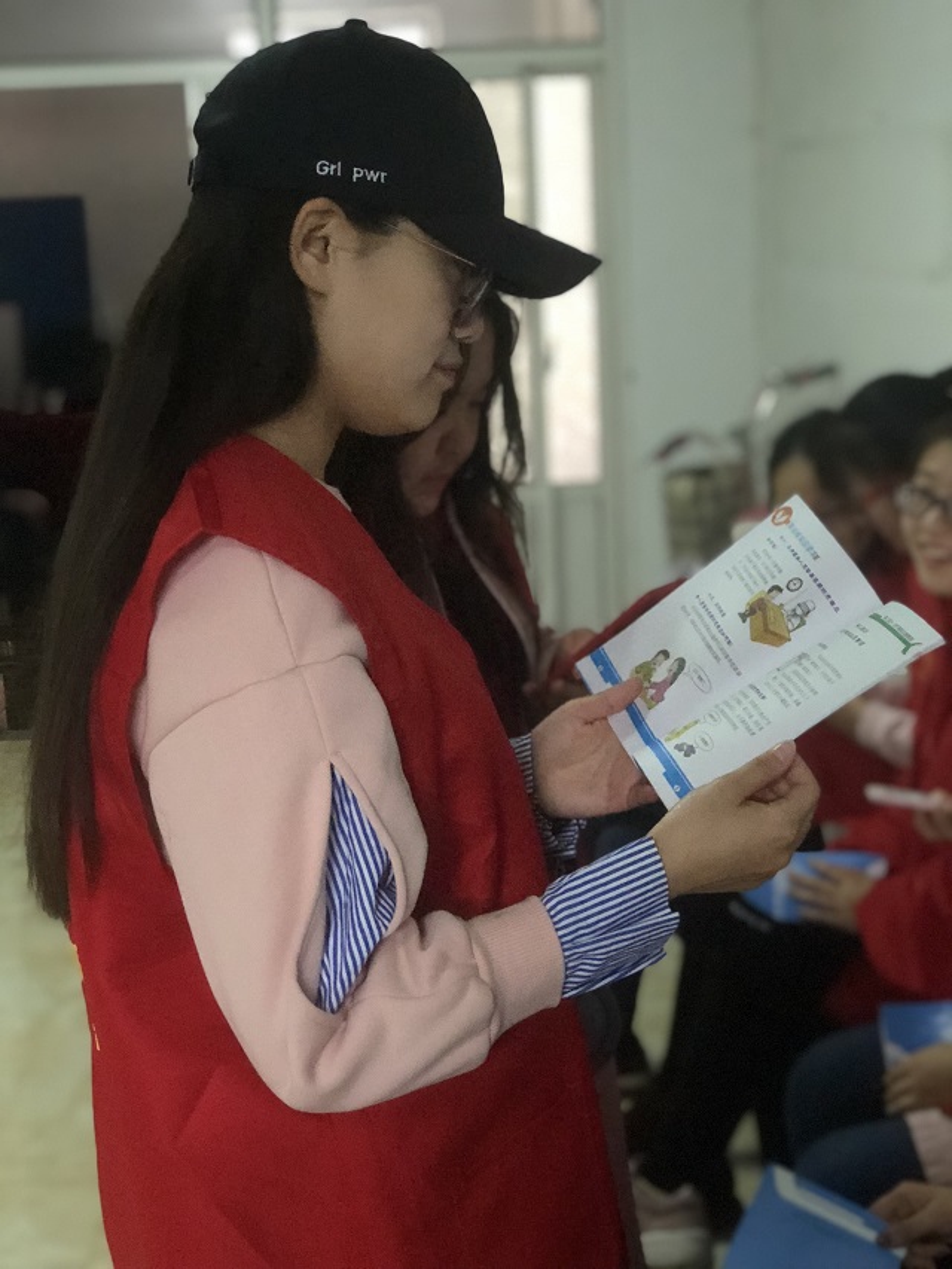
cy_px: 634
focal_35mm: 57
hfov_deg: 25.7
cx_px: 476
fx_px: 2090
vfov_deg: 33.8
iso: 1250
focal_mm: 6.6
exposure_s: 1/50
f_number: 2.8
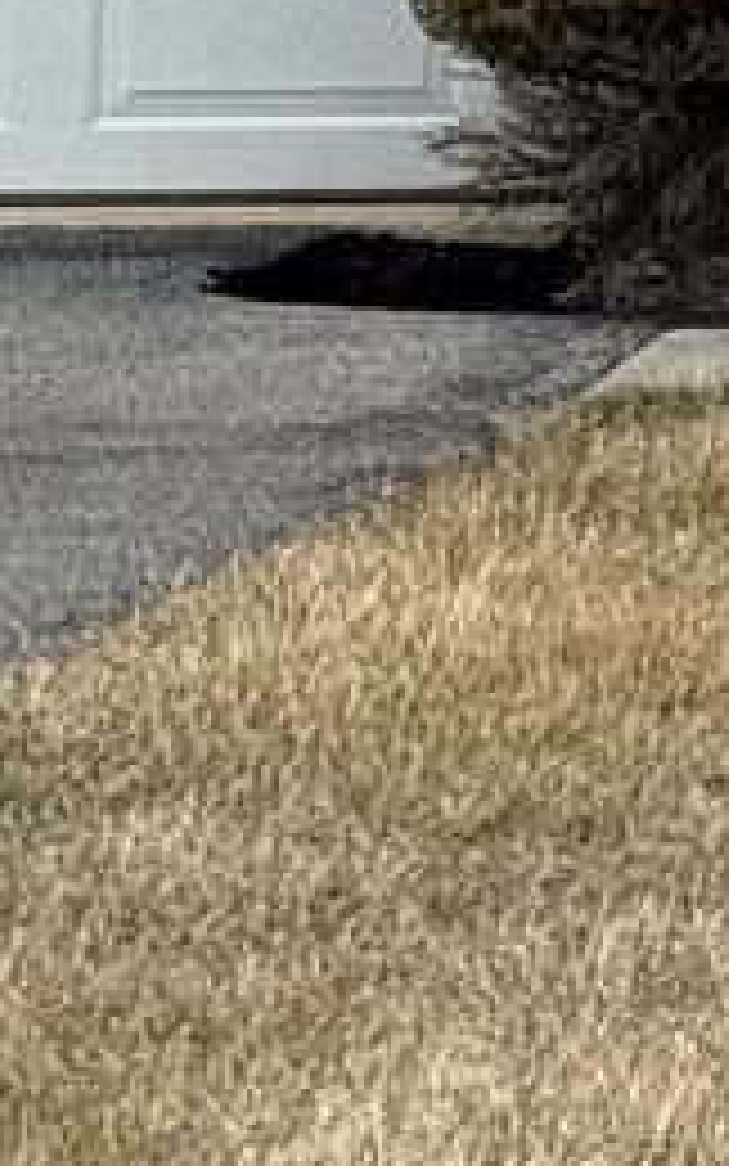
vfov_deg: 5.1
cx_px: 4383
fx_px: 12804
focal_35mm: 403
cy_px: -1576
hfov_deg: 3.0
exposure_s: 1/1984
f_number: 1.78
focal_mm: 6.76
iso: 64
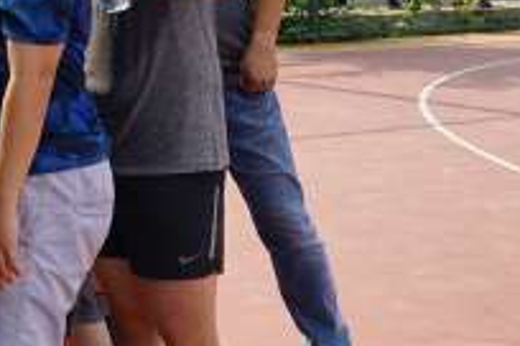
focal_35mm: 94
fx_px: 1358
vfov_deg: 13.9
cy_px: -126
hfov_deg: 18.9
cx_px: -270
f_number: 9
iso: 100
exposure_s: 1/100
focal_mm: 24
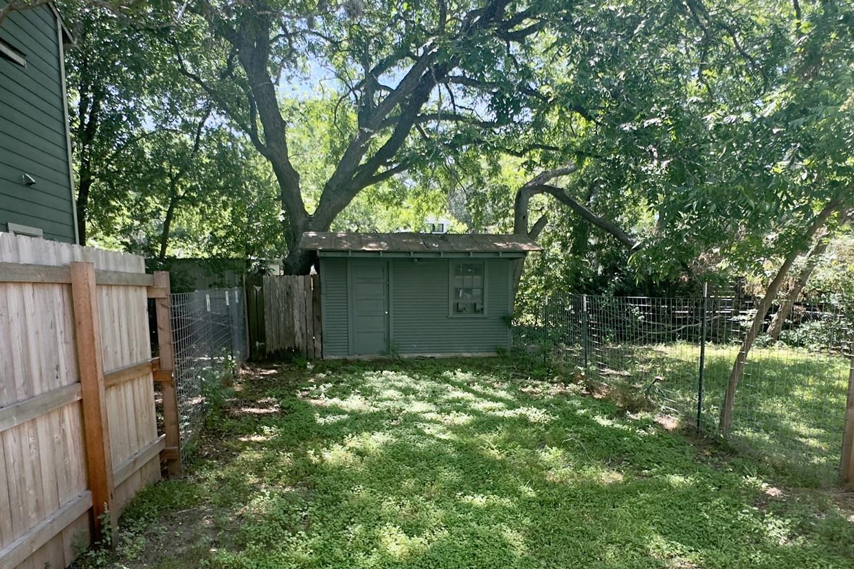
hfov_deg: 73.7
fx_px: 569
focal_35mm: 24
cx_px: 436
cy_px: 372
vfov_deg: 52.2
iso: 40
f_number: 2.2
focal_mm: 2.22
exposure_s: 1/130
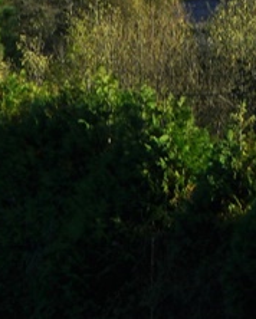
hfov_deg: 3.9
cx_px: 221
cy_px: -499
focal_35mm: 397
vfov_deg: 4.7
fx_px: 3755
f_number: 9
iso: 100
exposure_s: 1/100
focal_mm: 47
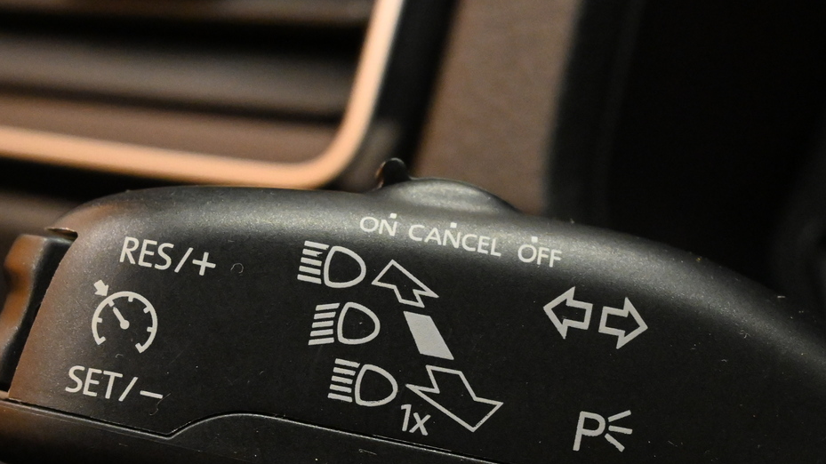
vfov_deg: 12.6
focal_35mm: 96
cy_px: 330
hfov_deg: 22.2
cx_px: 372
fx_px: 2100
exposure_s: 1/60
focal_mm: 35
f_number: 7.1
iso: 5000
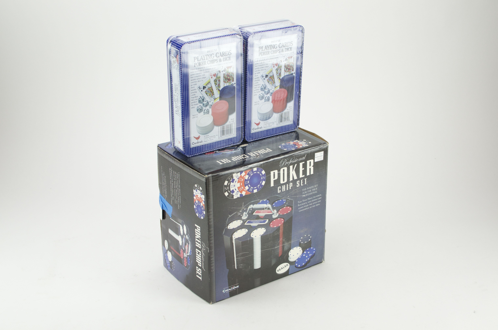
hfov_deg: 37.9
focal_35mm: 52
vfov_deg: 25.6
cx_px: 249
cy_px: 165
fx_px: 725
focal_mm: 35
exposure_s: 1/125
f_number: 5
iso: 800
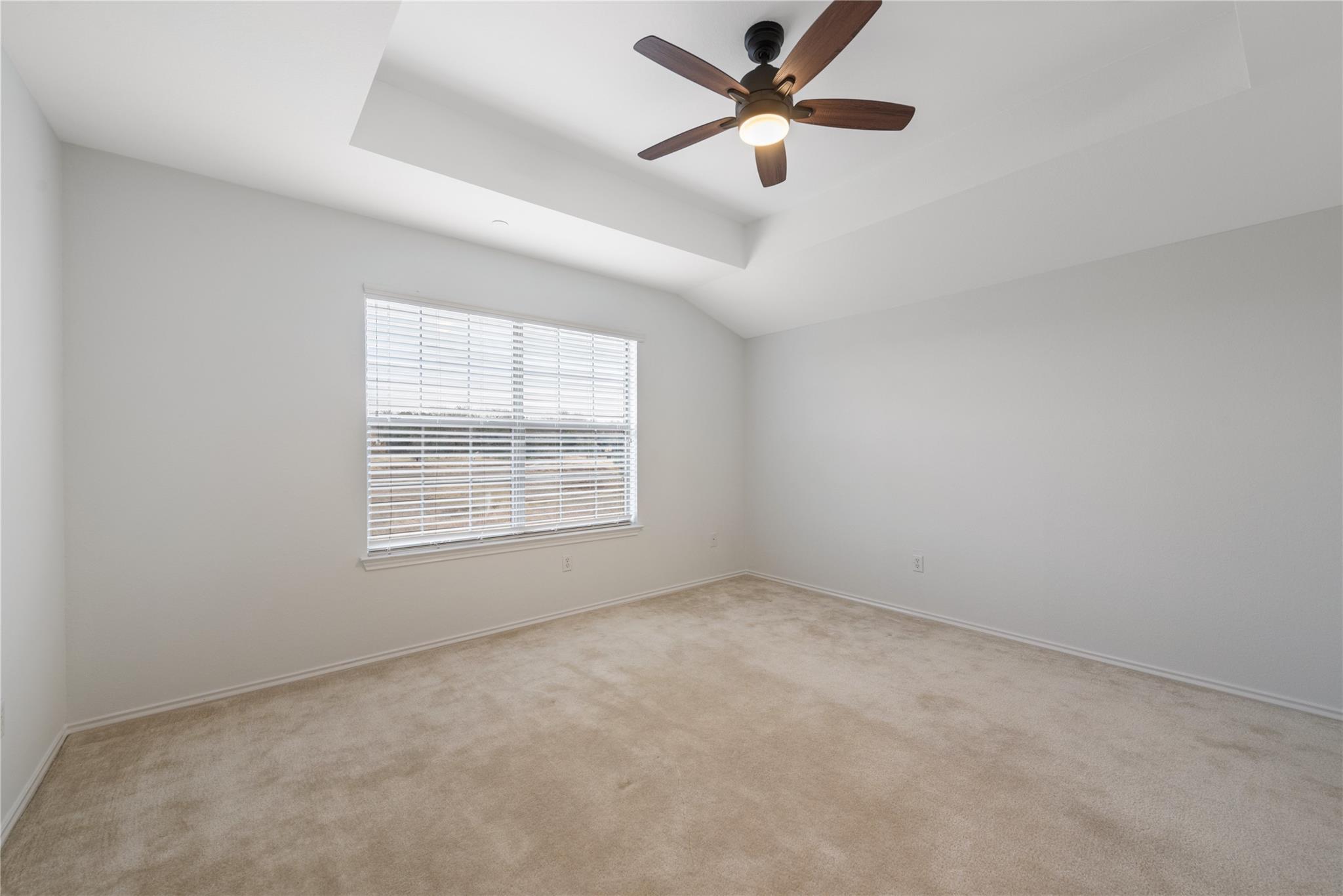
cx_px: 672
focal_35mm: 14
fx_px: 522
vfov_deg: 81.2
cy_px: 448
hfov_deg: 104.2
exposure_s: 1/2.5
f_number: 8
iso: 400
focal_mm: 14
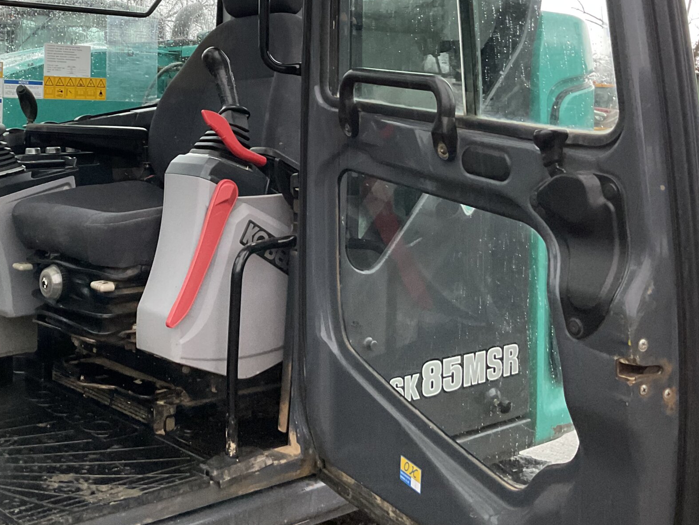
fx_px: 949
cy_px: 117
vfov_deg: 30.3
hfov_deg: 39.5
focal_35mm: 47
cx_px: 185
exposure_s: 1/50
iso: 160
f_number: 1.8
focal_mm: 3
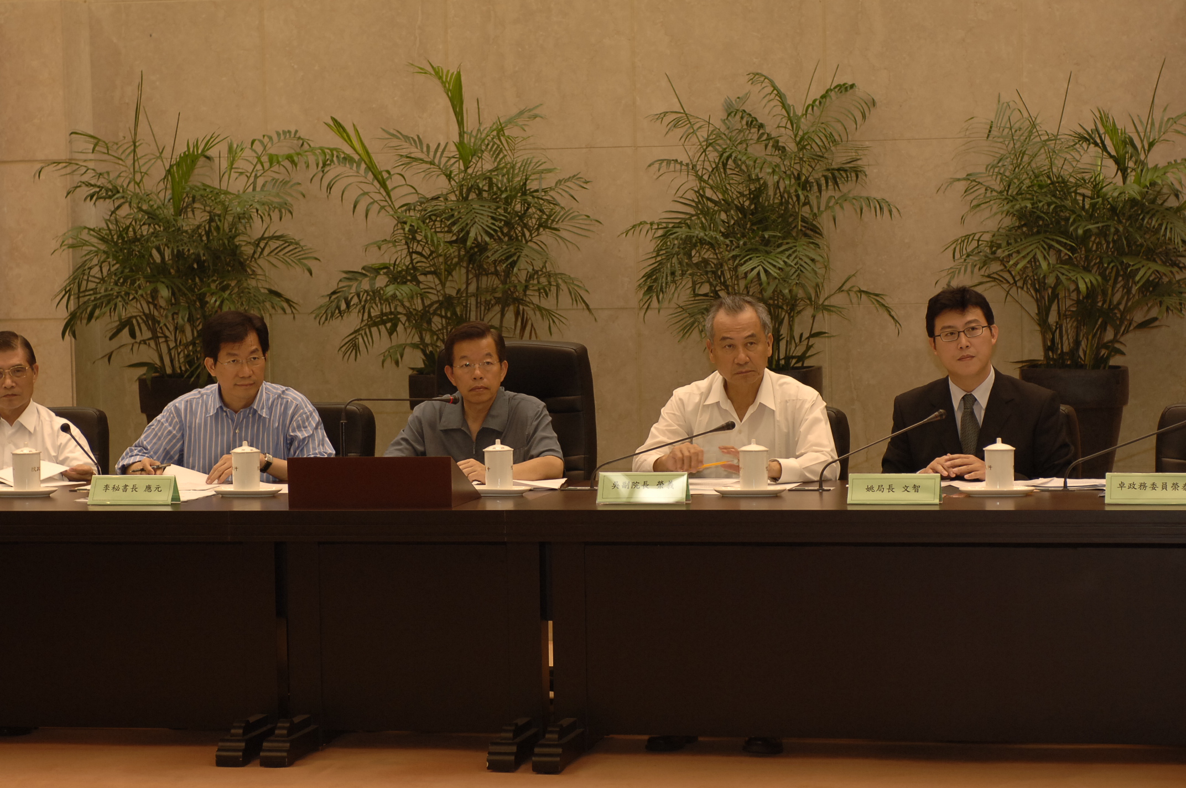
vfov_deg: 13.0
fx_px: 3455
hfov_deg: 19.5
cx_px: 593
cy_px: 394
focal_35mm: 105
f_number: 4
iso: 400
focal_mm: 70
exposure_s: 1/80
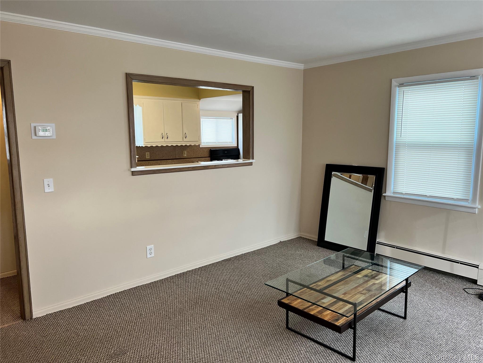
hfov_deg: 67.3
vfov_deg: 53.1
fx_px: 363
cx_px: 242
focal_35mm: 26
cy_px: 182
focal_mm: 5.7
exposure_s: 1/120
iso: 125
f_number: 1.5
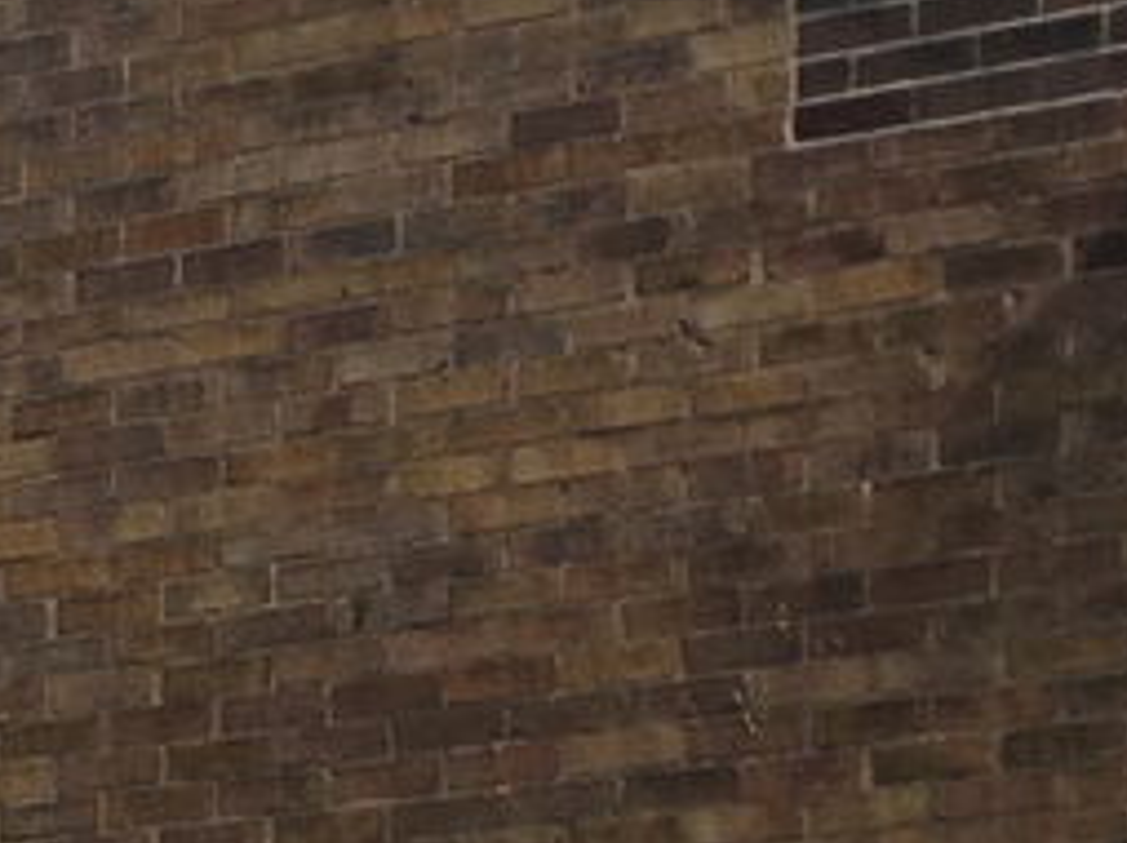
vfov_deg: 7.1
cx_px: 164
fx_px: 6766
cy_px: 923
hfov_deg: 9.5
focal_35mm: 208
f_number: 2.4
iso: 50
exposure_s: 1/516
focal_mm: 4.12
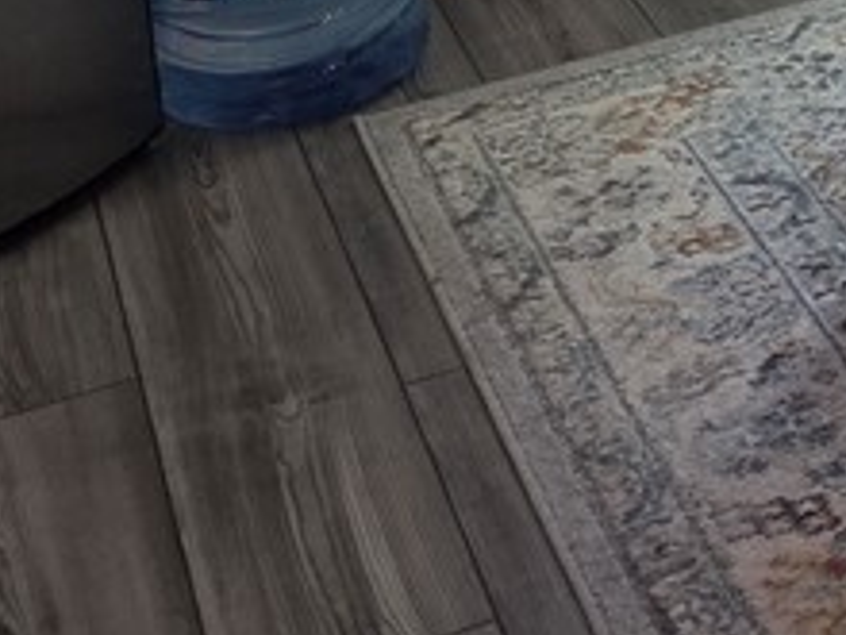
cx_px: 1569
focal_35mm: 107
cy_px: -581
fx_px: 2615
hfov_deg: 15.5
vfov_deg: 12.4
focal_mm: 6.3
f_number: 1.7
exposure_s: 1/120
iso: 125
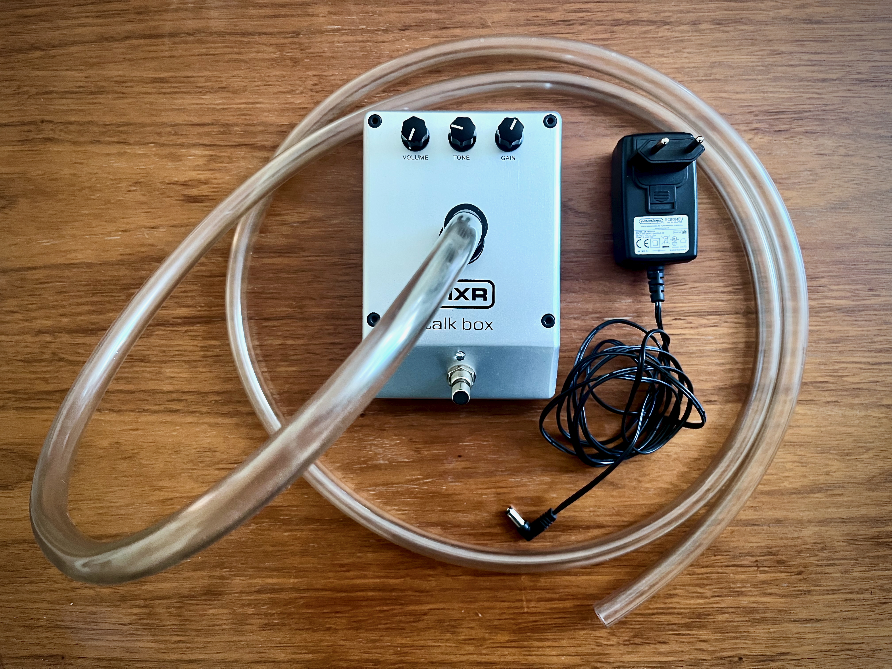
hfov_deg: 67.3
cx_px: 446
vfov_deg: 53.1
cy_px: 334
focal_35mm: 26
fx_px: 670
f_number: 1.6
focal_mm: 5.1
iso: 320
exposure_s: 1/53
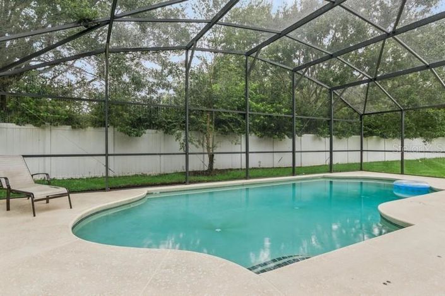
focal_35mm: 21
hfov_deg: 81.3
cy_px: 148
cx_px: 222
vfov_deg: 59.3
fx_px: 259
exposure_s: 1/4
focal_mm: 14
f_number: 11
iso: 200
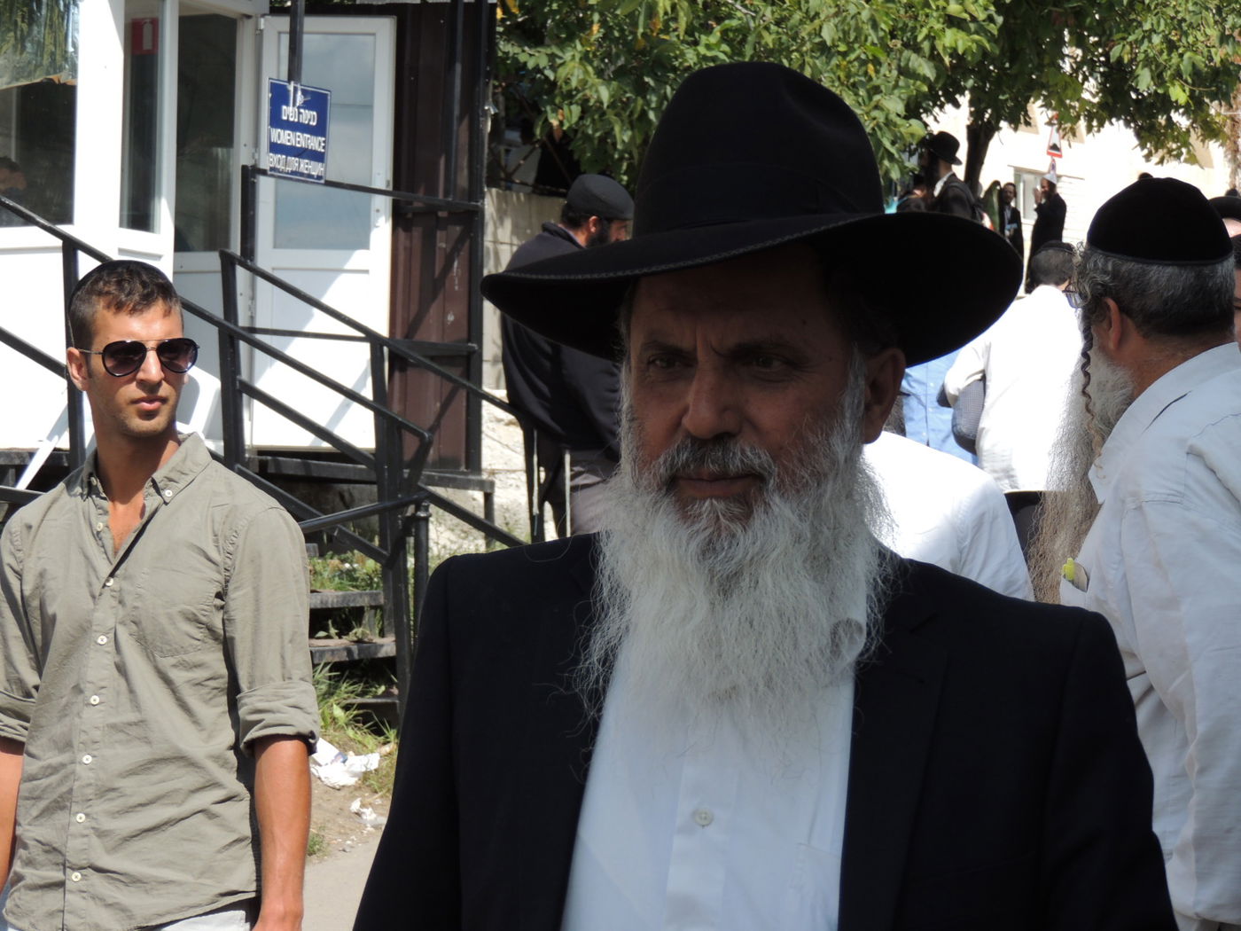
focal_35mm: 100
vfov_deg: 14.8
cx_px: 620
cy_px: 466
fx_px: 3585
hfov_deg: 19.6
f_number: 4.1
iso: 100
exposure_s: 1/500
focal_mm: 17.8
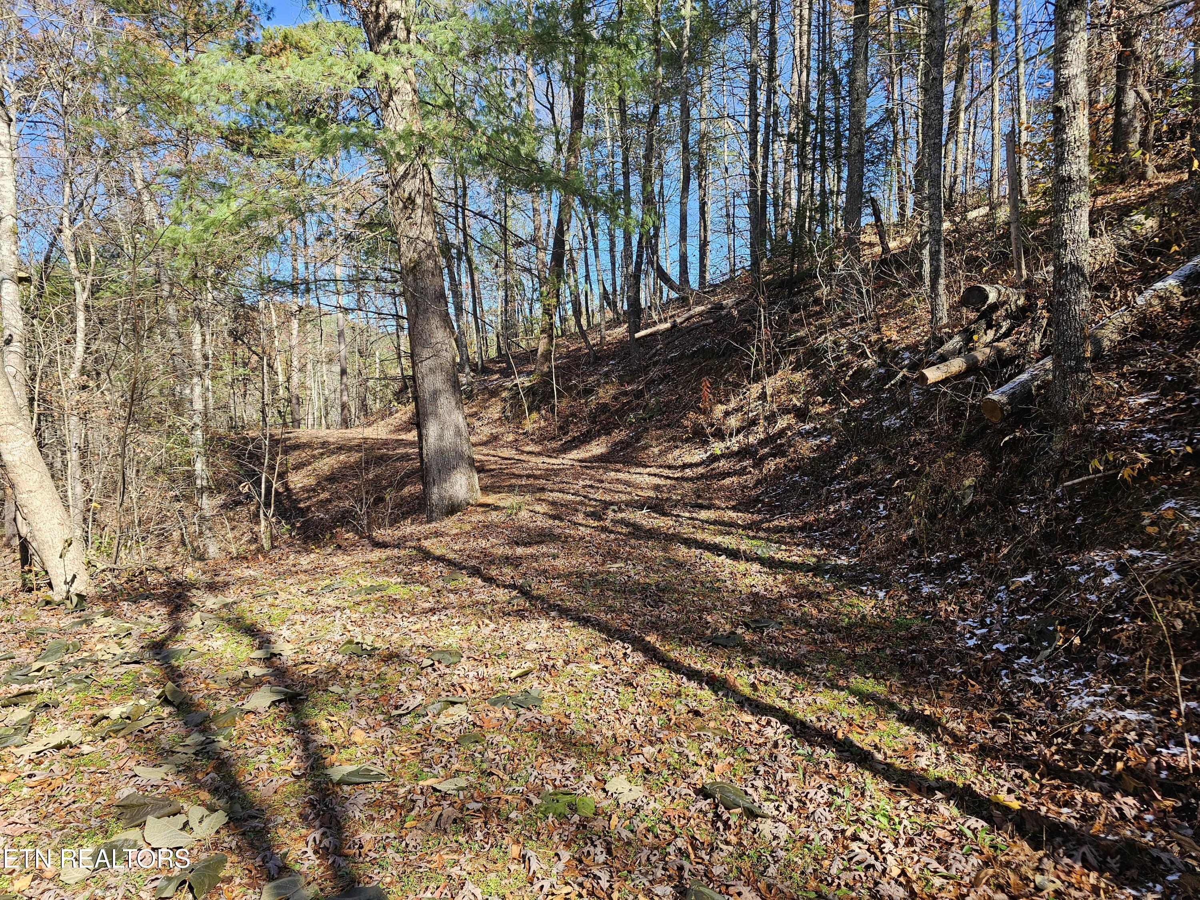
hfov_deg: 73.9
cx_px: 600
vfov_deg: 58.9
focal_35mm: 23
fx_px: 797
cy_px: 450
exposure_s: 1/232
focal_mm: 6.3
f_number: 1.7
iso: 16
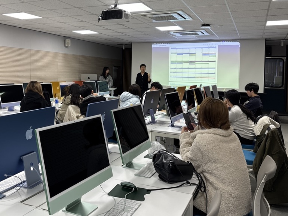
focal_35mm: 26
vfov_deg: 53.0
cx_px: 144
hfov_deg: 67.3
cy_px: 108
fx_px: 216
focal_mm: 5.96
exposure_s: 1/157
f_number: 1.6
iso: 125
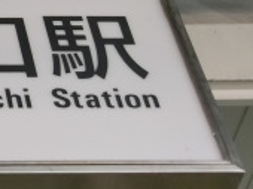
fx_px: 1073
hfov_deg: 12.3
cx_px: -198
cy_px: -24
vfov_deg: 9.9
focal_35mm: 147
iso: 250
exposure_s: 1/125
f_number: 4.1
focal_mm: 6.9
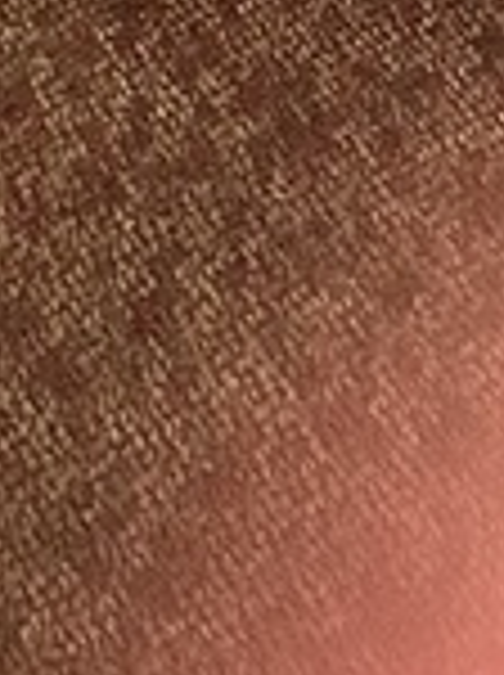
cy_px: -1611
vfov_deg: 8.8
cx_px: -1107
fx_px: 3193
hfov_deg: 7.7
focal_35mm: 164
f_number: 1.78
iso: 320
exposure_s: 1/60
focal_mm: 6.86
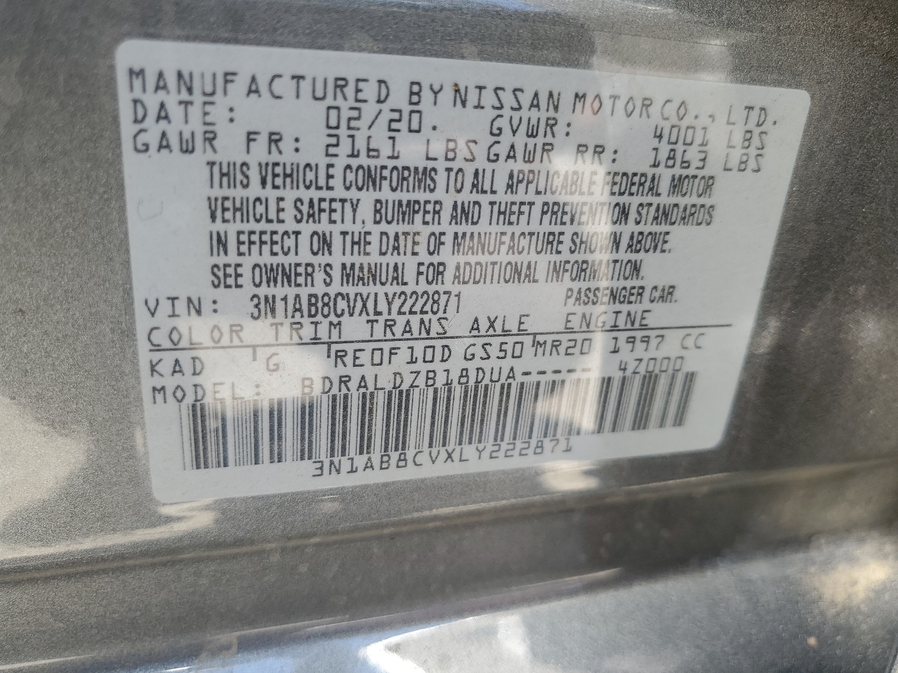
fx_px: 674
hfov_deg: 67.3
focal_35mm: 26
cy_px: 336
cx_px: 449
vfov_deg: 53.1
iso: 50
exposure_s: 1/164
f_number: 1.5
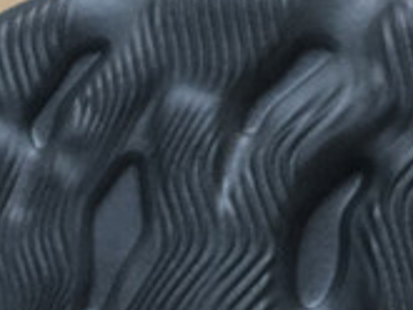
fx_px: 2782
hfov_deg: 8.5
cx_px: 393
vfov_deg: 6.2
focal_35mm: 233
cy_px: 581
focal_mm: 6
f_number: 2.4
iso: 160
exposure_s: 1/13
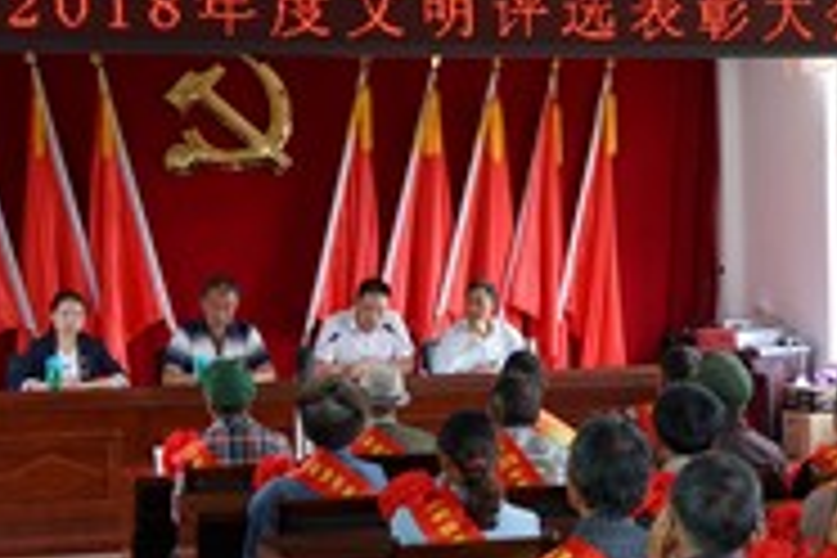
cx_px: 468
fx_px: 2023
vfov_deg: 15.7
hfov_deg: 23.4
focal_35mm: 87
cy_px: 248
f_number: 4
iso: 500
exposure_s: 1/60
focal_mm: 27
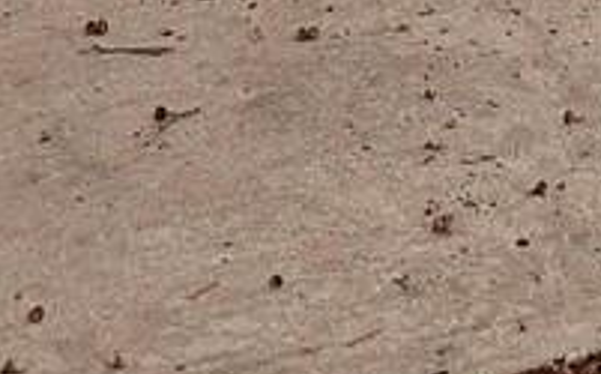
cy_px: -1328
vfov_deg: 5.3
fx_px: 3320
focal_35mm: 203
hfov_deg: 9.6
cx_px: 1238
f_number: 1.78
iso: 200
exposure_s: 1/78
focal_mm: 6.76
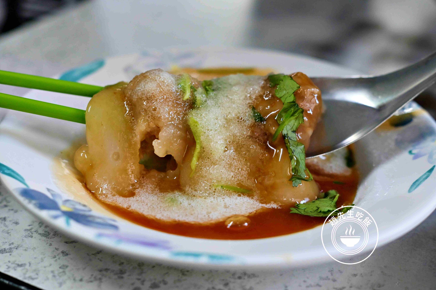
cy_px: 147
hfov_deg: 26.7
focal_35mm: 76
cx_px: 221
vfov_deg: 17.9
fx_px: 920
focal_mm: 50
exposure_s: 1/160
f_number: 3.2
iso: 720
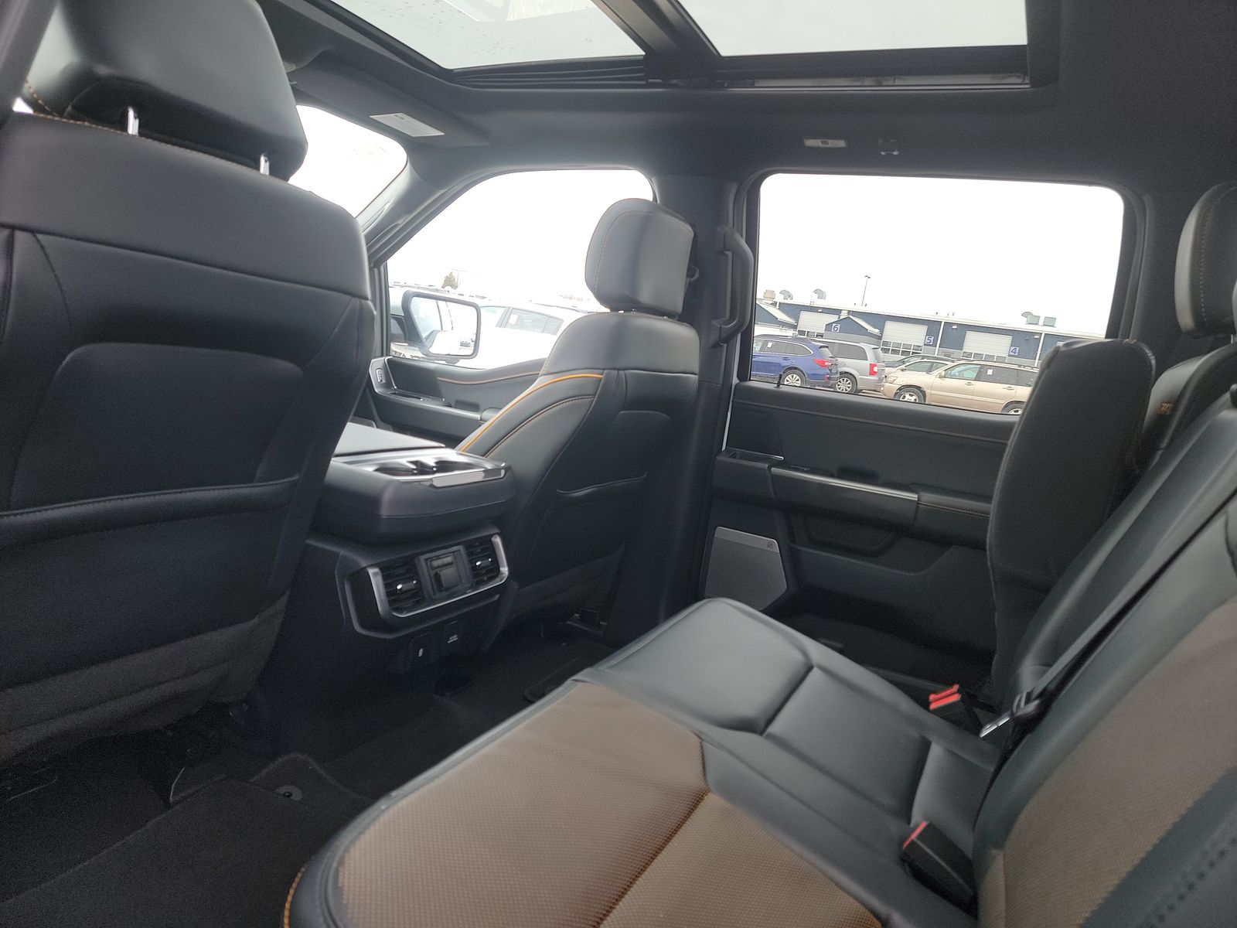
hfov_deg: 71.6
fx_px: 858
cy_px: 464
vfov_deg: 56.8
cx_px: 618
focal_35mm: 24
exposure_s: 1/59
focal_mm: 6.7
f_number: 1.8
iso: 90
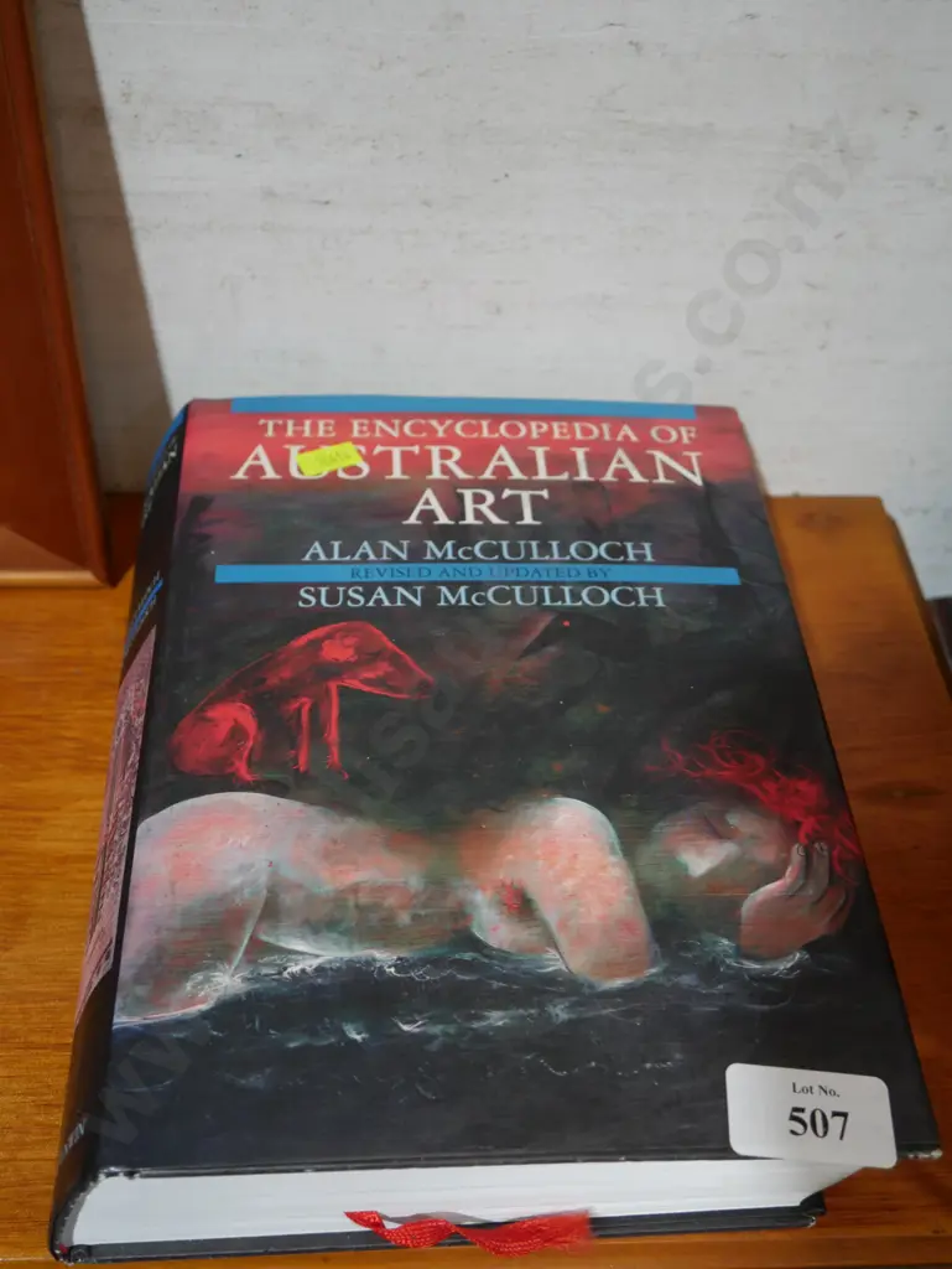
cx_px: 476
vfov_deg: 49.0
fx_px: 1392
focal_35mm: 38
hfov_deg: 37.8
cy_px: 634
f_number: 4.1
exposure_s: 1/60
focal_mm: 19
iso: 500
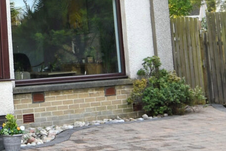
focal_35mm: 107
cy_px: -56
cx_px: -40
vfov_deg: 12.3
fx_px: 671
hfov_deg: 18.2
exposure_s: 1/40
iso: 100
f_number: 7.1
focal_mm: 13
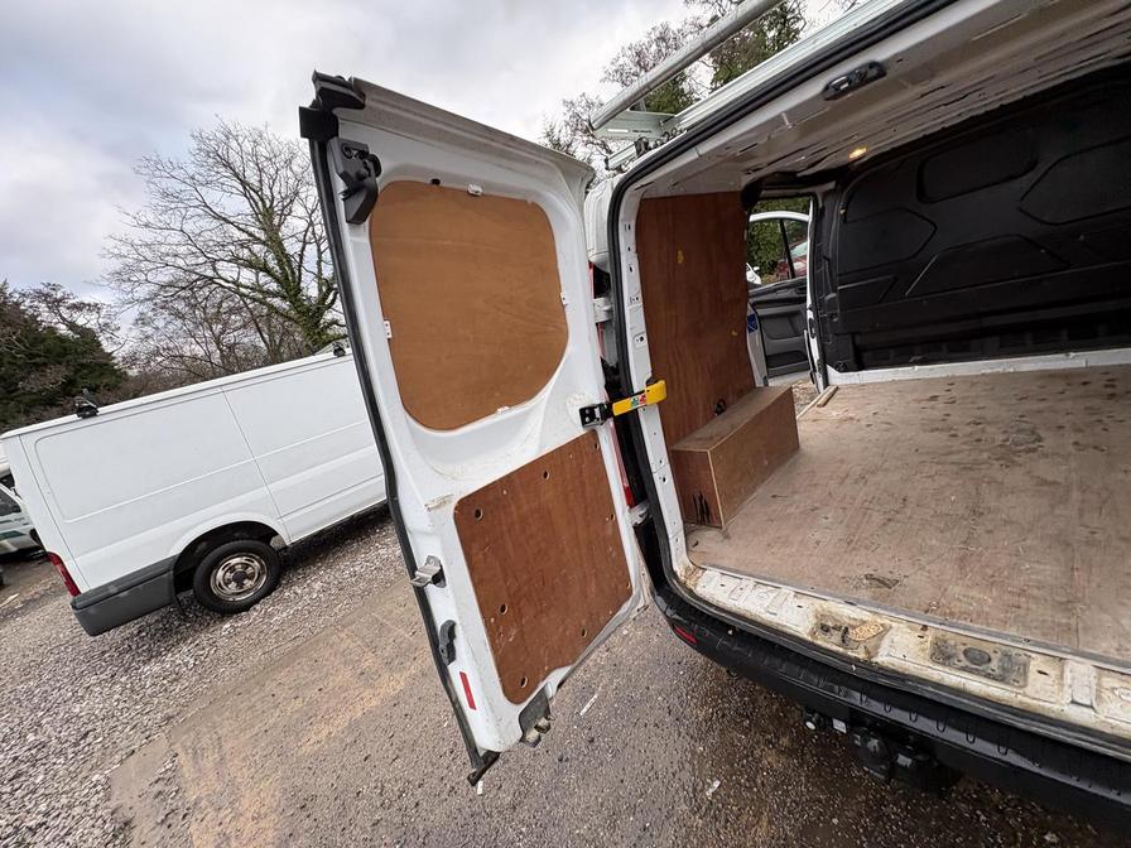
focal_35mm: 14
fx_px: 457
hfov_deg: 102.1
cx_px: 566
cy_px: 424
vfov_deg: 85.7
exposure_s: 1/108
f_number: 2.2
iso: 40
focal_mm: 2.22
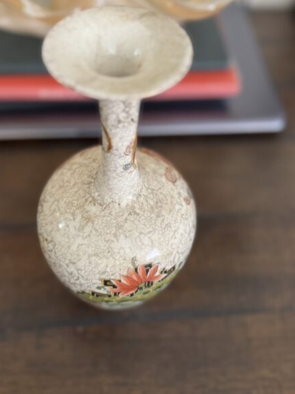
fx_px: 375
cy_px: 162
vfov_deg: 55.0
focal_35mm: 33
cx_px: 141
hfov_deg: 42.9
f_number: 1.78
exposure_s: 1/60
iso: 320
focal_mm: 6.76
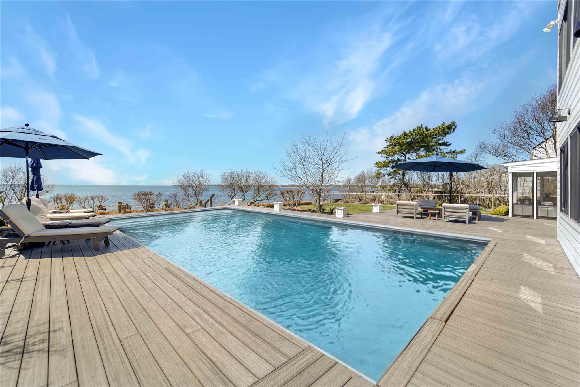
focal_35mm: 14
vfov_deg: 81.2
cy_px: 194
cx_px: 290
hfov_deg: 104.3
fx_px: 226
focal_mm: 14
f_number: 4
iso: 50
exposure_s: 1/100
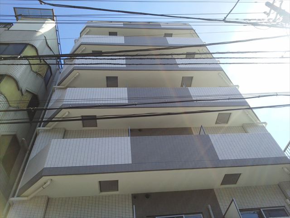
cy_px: 109
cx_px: 145
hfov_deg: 65.3
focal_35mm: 27
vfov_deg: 51.4
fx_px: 226
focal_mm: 2.87
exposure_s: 1/1000
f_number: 2.4
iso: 71
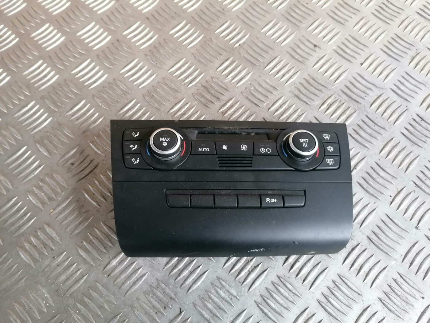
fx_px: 335
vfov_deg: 51.4
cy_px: 162
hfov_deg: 65.3
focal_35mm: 27
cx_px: 215
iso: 250
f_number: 1.8
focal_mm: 4.75
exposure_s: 1/33.3
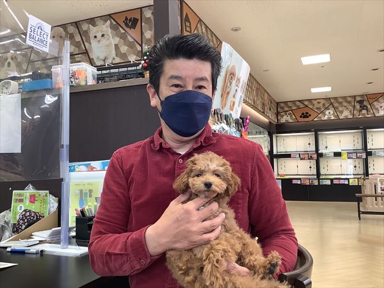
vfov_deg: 45.4
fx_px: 344
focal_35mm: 31
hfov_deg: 58.4
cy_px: 144
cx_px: 192
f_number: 2.4
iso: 100
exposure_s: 1/60
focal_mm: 3.3
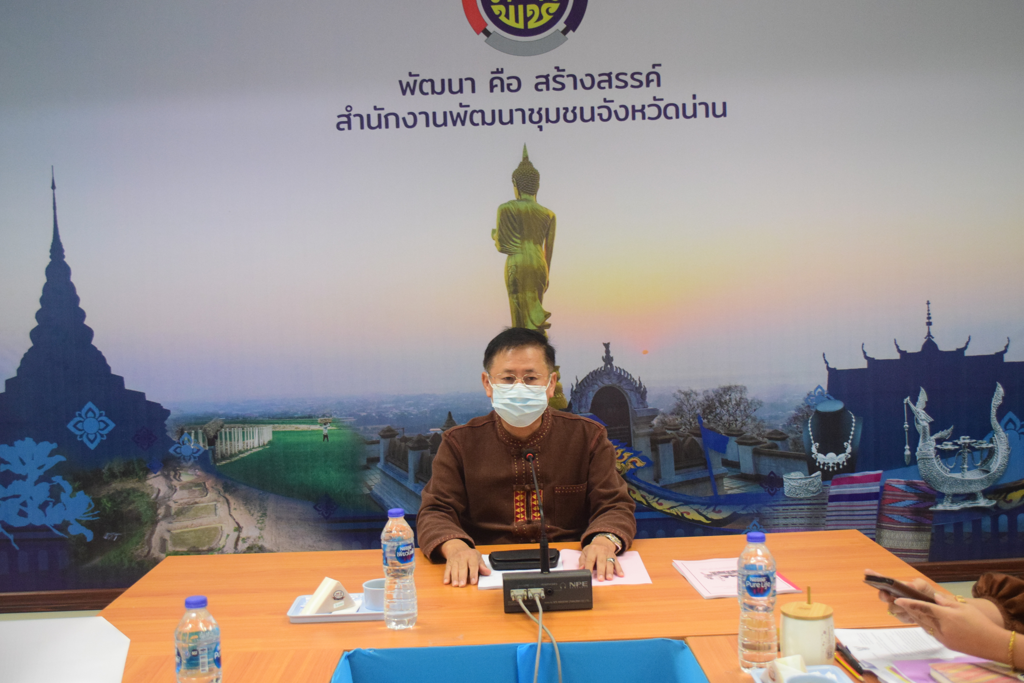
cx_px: 512
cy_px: 342
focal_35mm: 39
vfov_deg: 34.2
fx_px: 1110
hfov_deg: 49.5
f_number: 4.2
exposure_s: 1/160
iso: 2500
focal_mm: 26
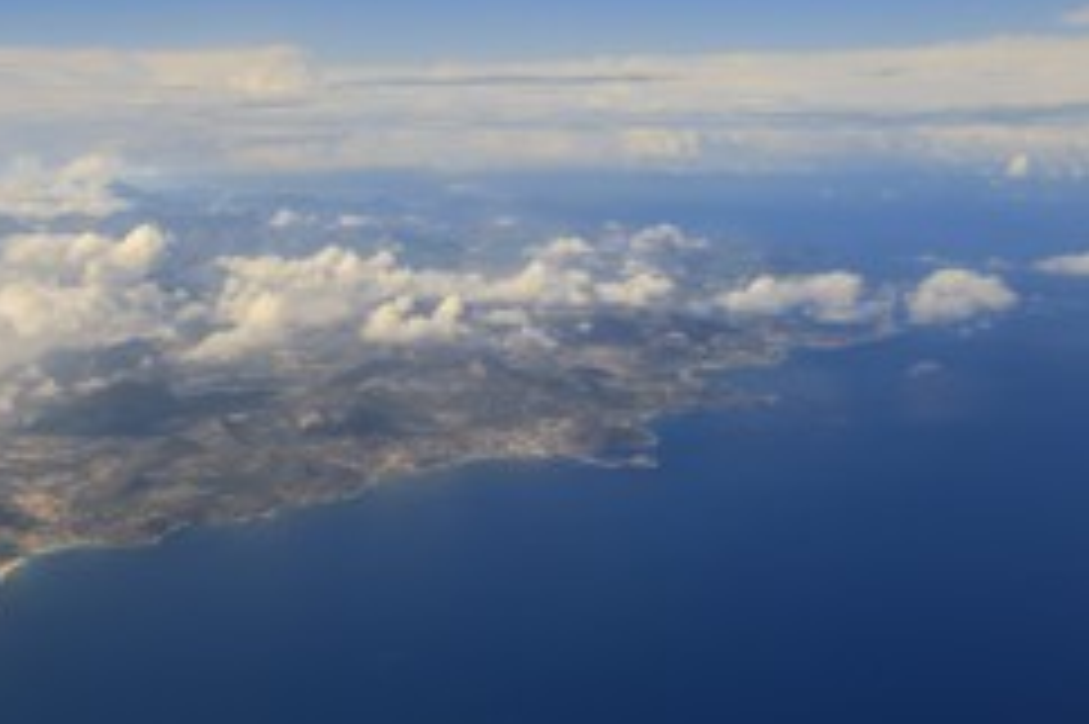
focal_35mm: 59
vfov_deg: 22.9
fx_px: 1783
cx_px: 207
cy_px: 490
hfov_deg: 32.9
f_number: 13
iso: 200
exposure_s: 1/250
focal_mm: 34
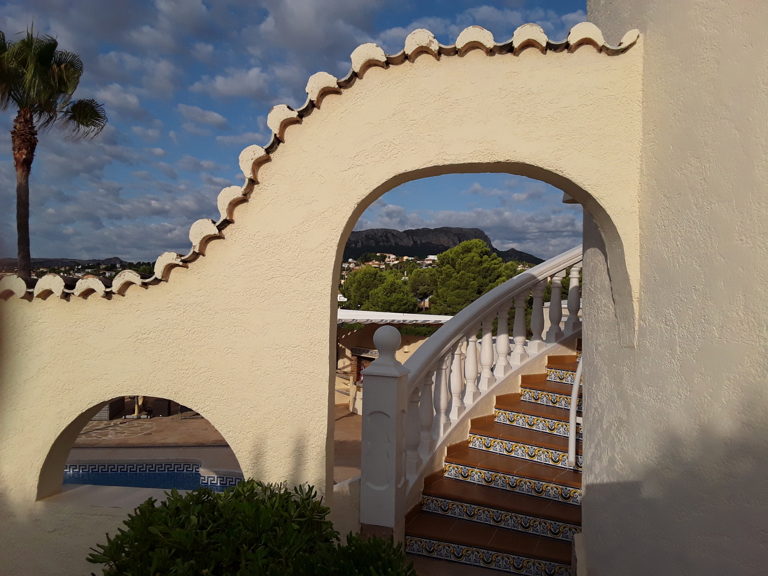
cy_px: 288
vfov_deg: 51.4
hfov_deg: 65.3
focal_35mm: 27
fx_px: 599
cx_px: 384
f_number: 1.9
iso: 40
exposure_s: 1/3247
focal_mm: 2.91
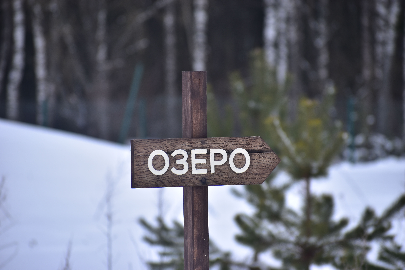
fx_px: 3290
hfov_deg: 7.0
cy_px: 135
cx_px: 202
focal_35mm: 292
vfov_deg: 4.7
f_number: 6.3
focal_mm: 195
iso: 100
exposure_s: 1/250
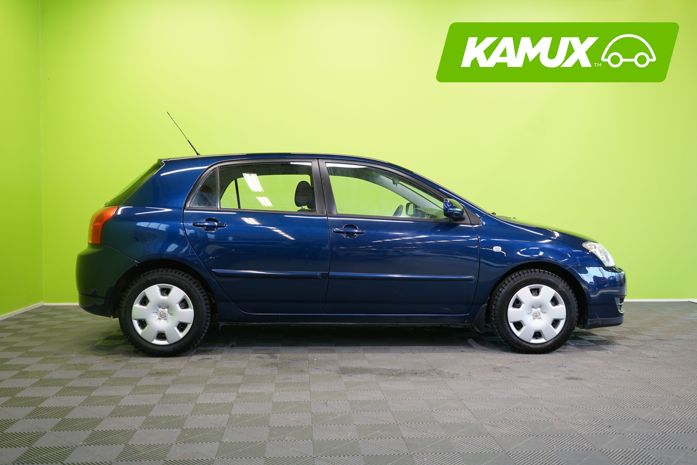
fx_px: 658
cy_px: 232
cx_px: 348
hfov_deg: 55.8
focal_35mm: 34
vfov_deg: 38.9
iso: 500
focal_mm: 34
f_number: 5.6
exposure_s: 1/25
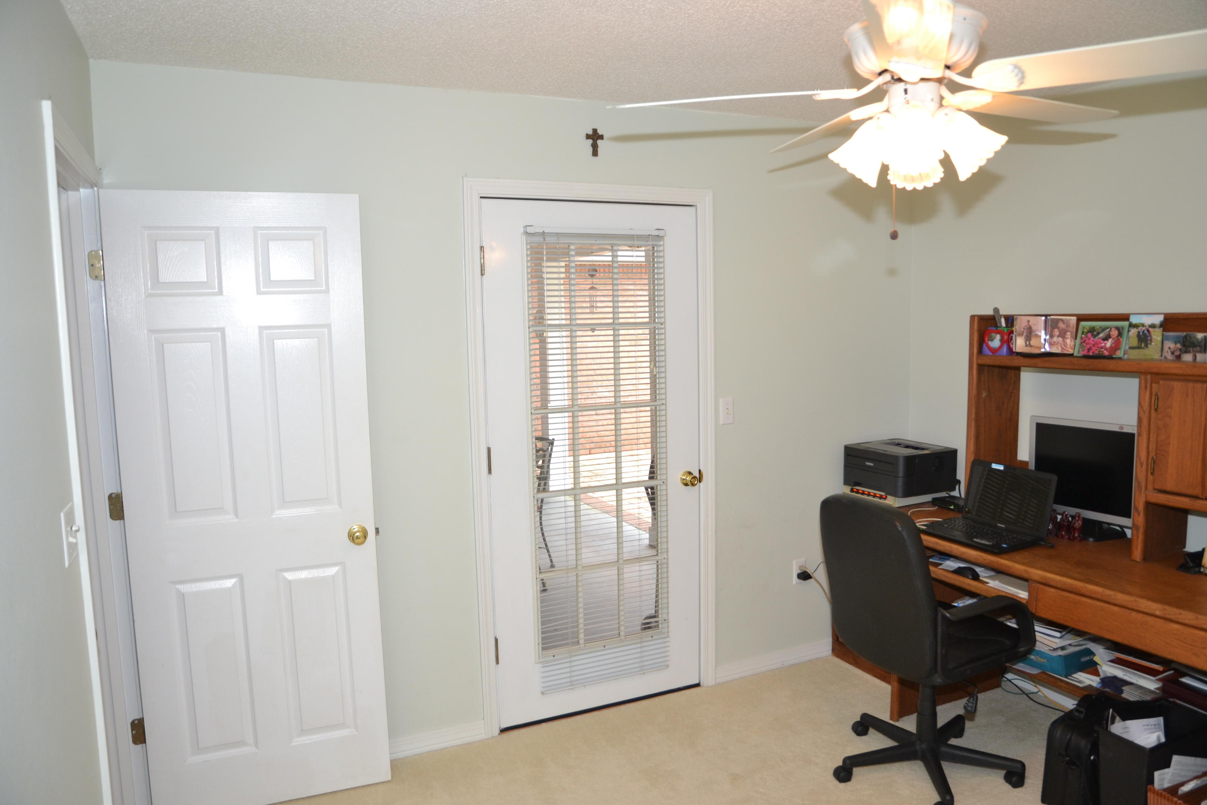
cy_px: 402
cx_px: 604
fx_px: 805
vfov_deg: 53.1
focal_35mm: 24
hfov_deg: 73.7
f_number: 4.5
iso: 400
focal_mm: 16
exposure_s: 1/80
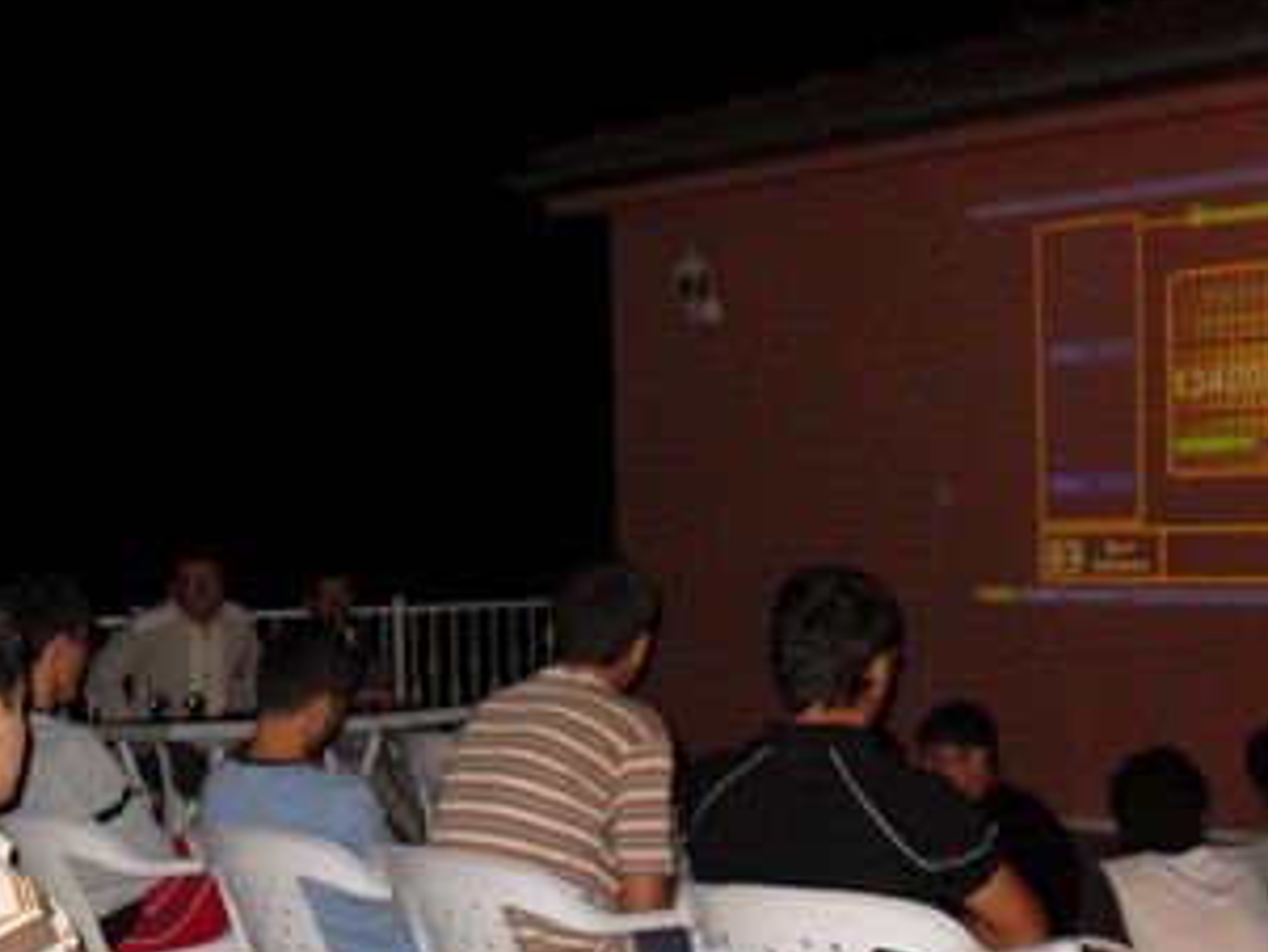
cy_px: 682
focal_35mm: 61
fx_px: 2235
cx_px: 358
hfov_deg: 31.3
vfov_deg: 23.9
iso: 200
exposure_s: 1/45
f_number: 2.8
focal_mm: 6.3
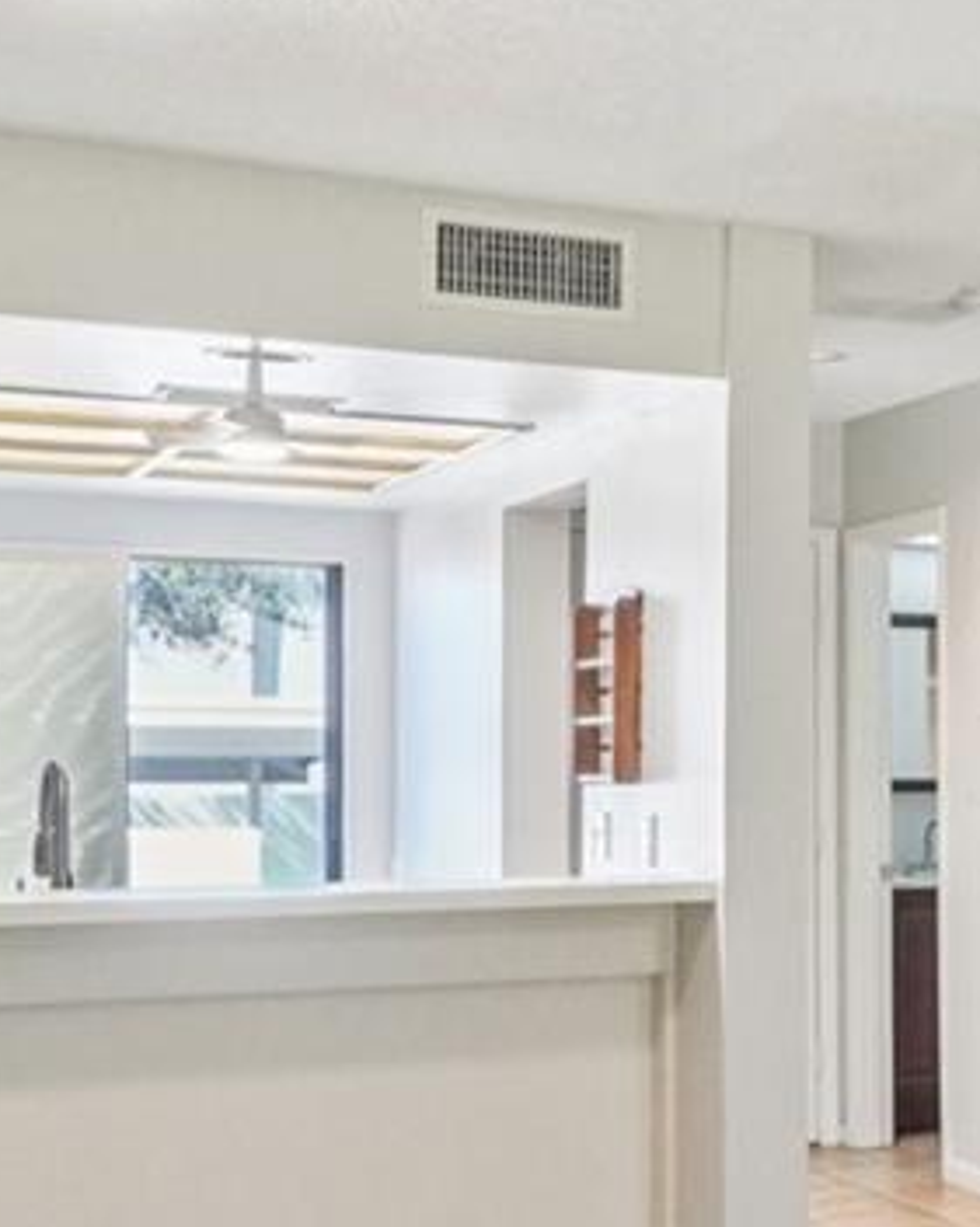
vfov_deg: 29.5
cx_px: 2009
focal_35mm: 64
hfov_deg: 17.0
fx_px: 2323
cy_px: 774
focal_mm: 10
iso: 1600
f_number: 8
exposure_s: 1/30
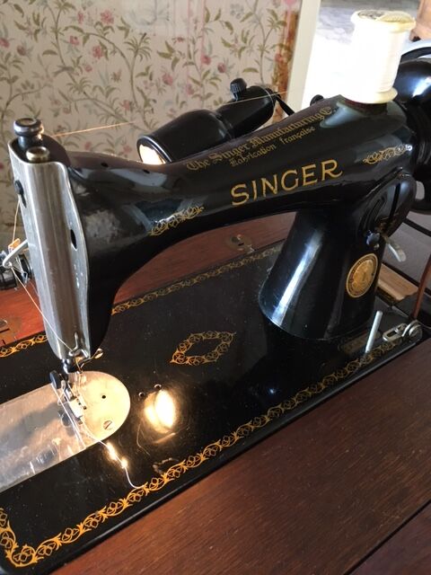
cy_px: 288
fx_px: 481
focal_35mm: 29
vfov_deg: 61.7
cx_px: 216
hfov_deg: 48.2
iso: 200
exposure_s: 1/17
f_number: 2.2
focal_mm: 4.15
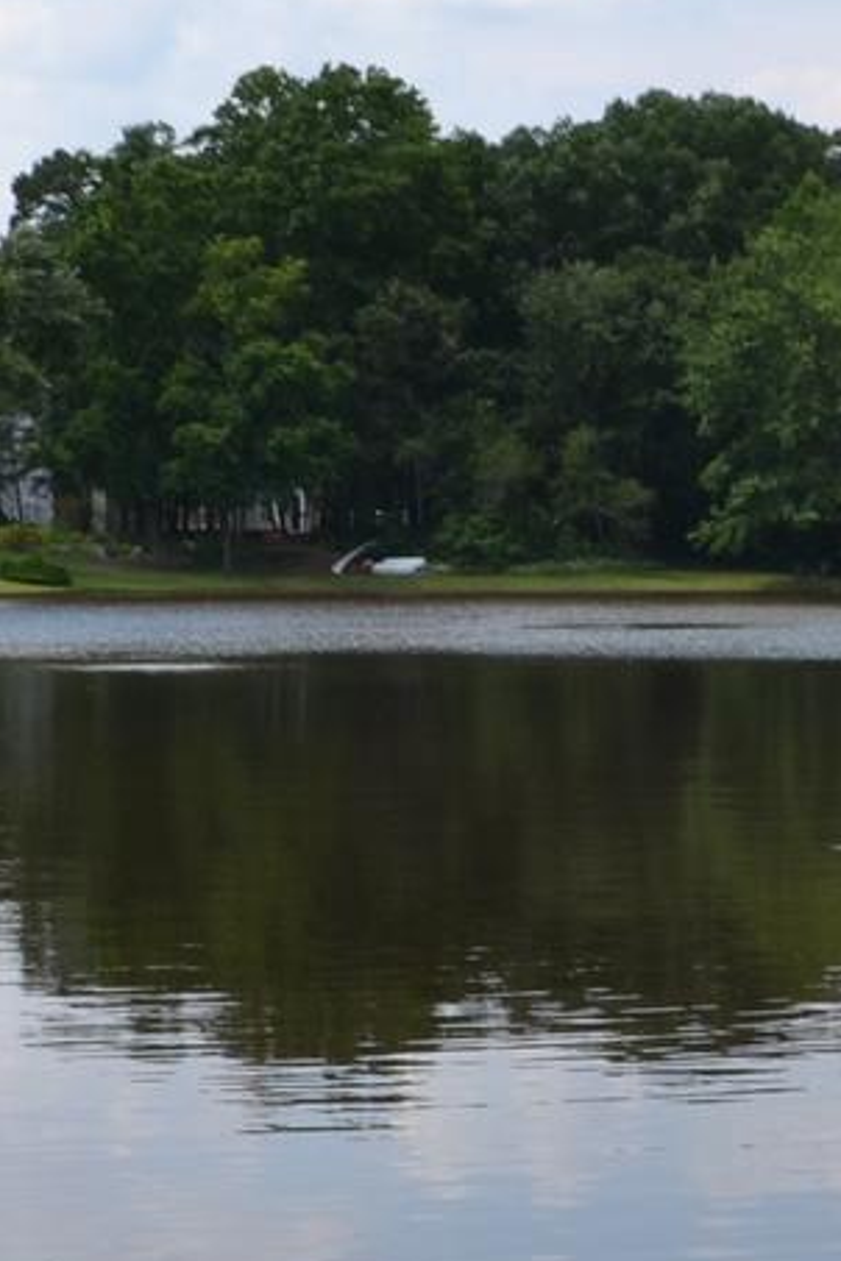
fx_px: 4275
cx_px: 666
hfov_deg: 11.2
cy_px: 839
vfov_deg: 16.7
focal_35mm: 122
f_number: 7.1
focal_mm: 18
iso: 100
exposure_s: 1/200
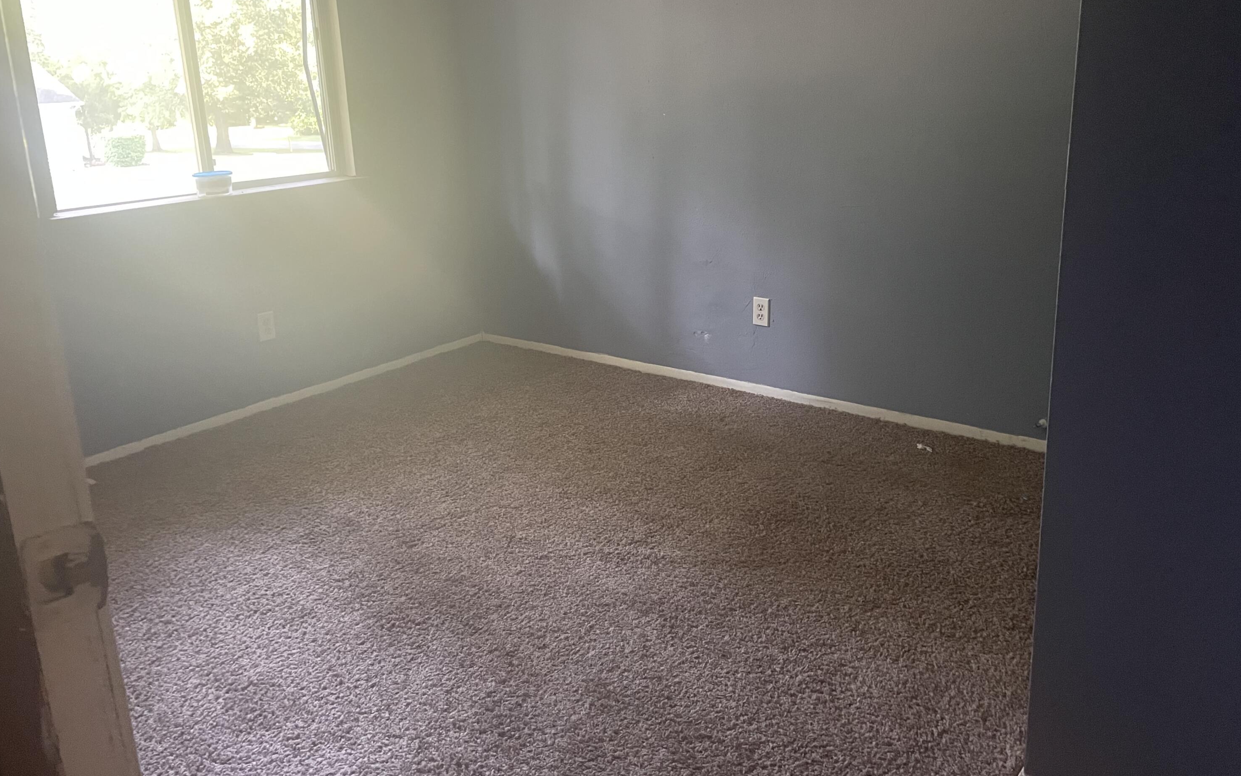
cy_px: 327
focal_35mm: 28
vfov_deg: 44.4
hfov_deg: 66.5
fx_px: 947
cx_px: 627
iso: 500
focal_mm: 4.2
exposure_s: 1/50
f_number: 1.6
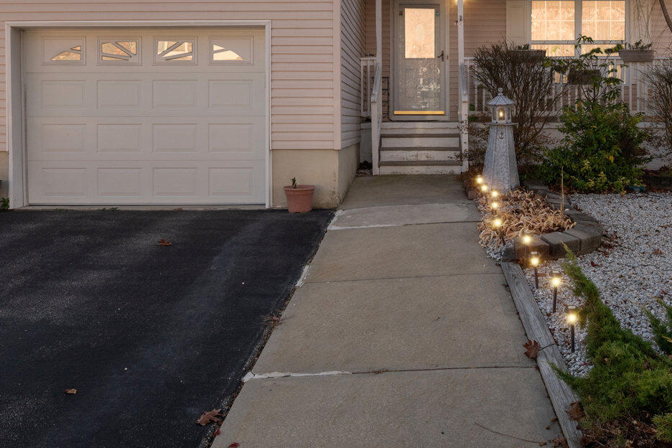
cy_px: -11
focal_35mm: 35
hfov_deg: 53.8
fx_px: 653
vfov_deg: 34.1
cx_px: 420
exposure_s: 1/50
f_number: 16
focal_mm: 16
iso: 250
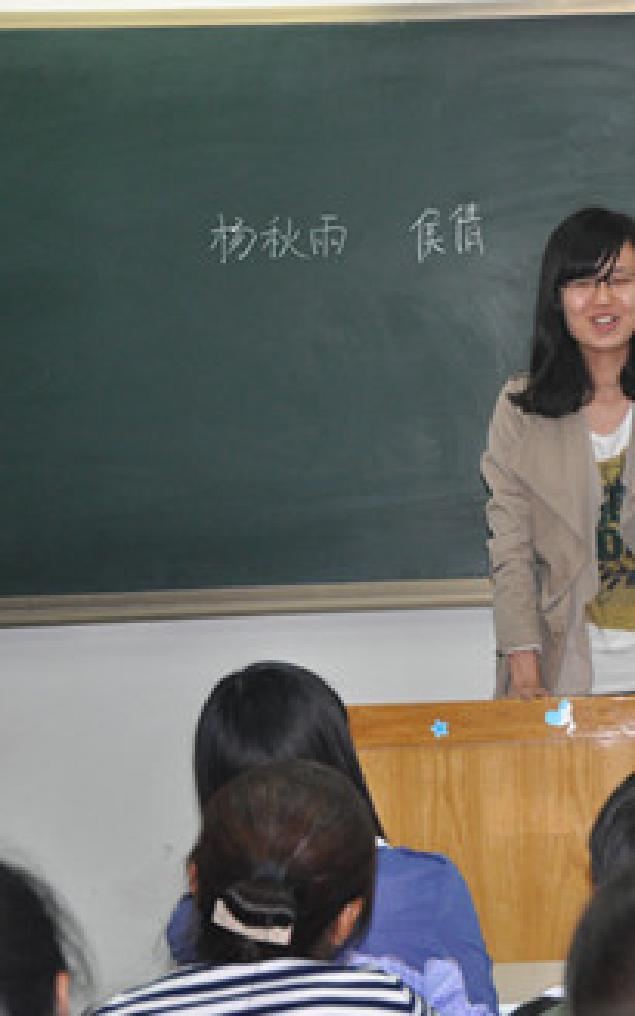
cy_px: 506
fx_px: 3738
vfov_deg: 15.5
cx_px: 725
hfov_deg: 9.6
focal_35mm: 135
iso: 800
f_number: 5
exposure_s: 1/60
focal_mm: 58
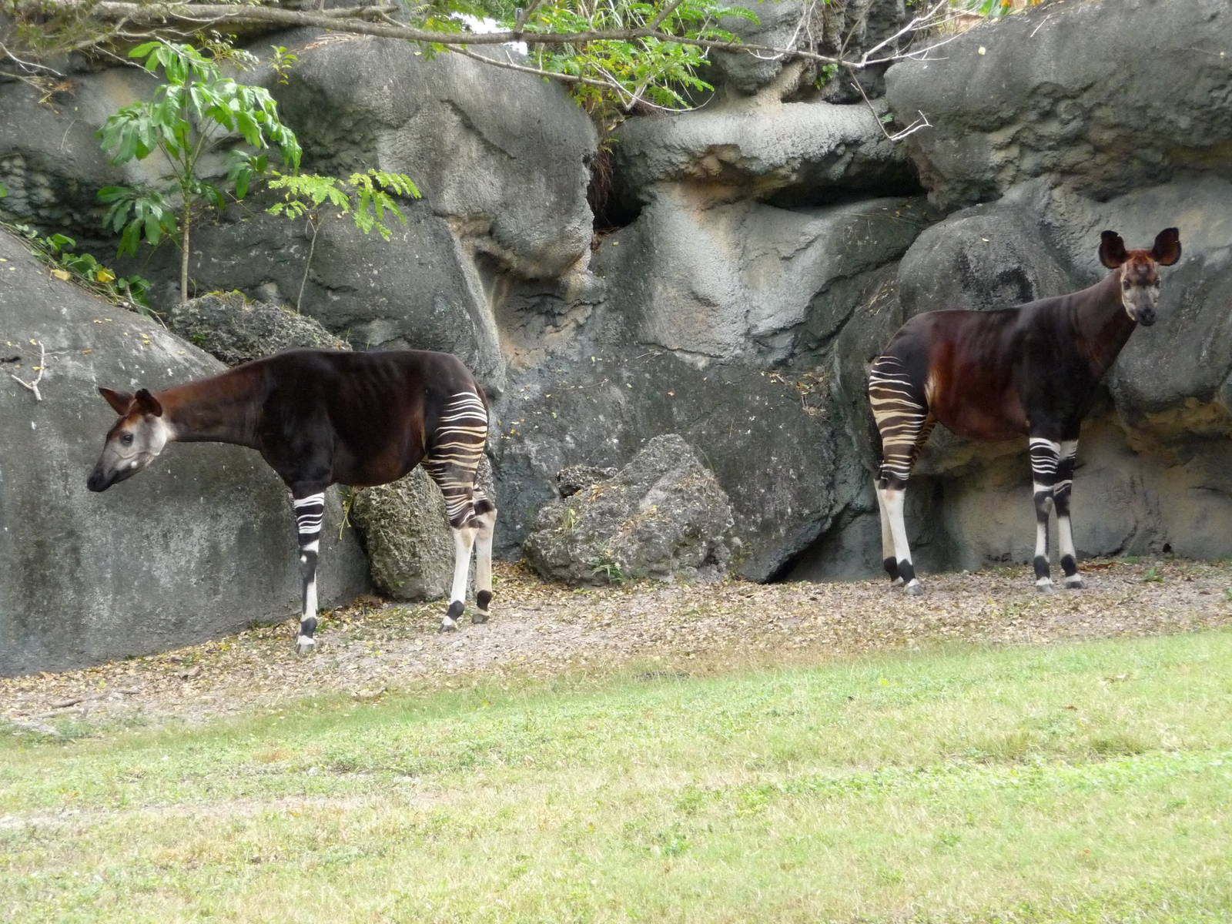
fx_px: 6727
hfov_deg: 10.5
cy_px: 462
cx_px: 616
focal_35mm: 189
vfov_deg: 7.9
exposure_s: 1/200
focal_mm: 32.3
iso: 400
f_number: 4.8
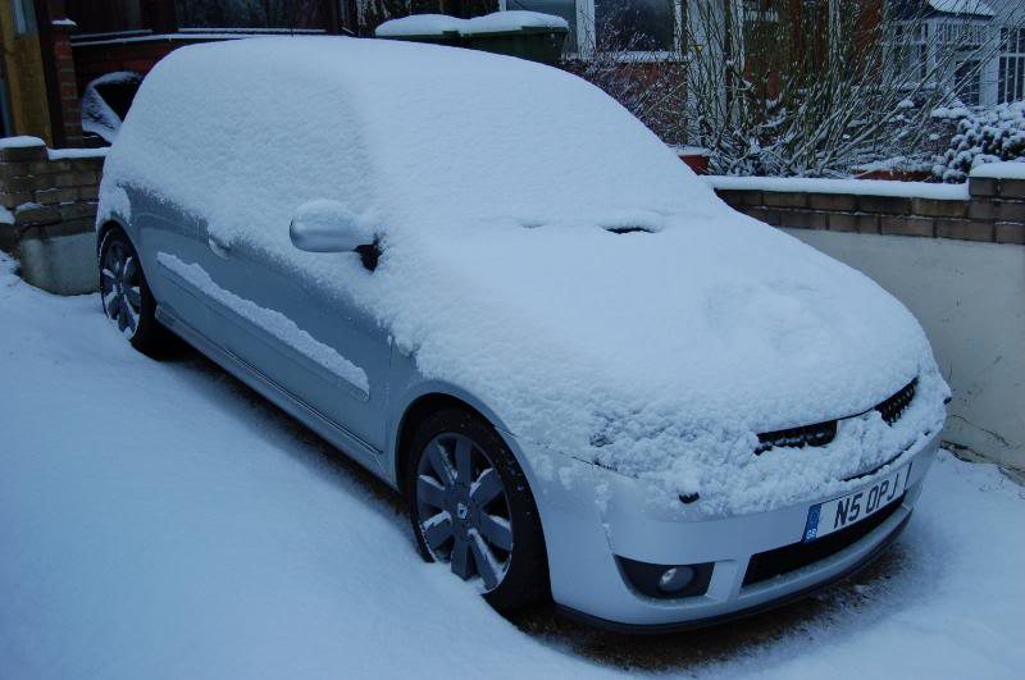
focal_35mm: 36
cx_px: 512
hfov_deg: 53.2
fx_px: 1024
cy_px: 340
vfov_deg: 36.8
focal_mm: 24
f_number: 5.6
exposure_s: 1/125
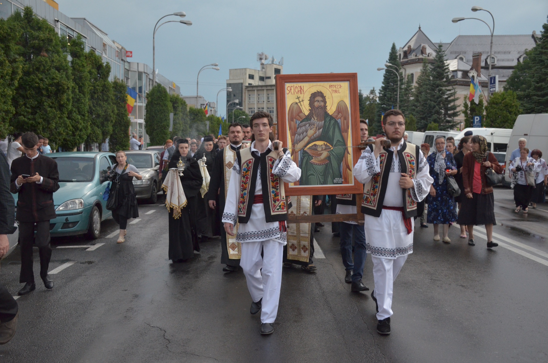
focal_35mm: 36
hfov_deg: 53.2
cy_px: 182
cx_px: 274
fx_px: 547
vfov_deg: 36.7
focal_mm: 24
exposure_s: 1/320
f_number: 4
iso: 1600
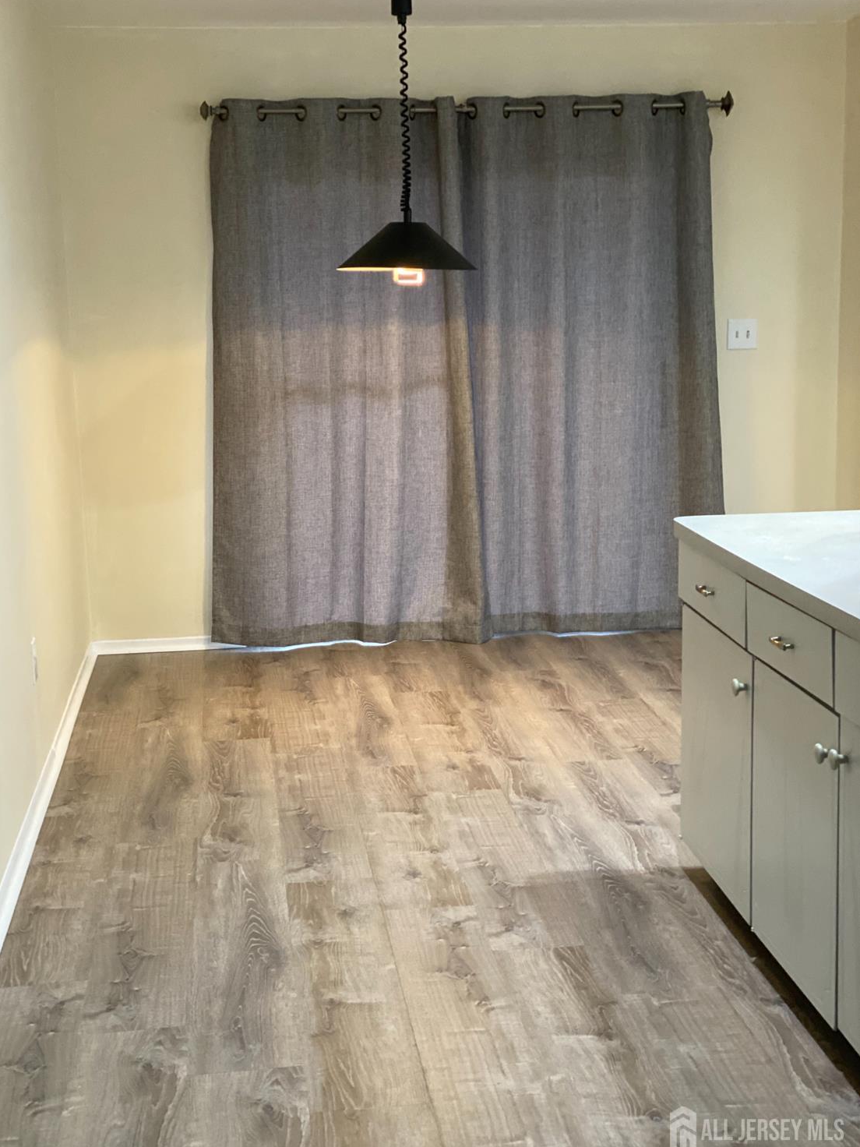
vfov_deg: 36.2
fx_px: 1756
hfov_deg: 27.5
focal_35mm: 53
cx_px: 424
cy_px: 579
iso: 250
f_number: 2
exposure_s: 1/40
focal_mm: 6
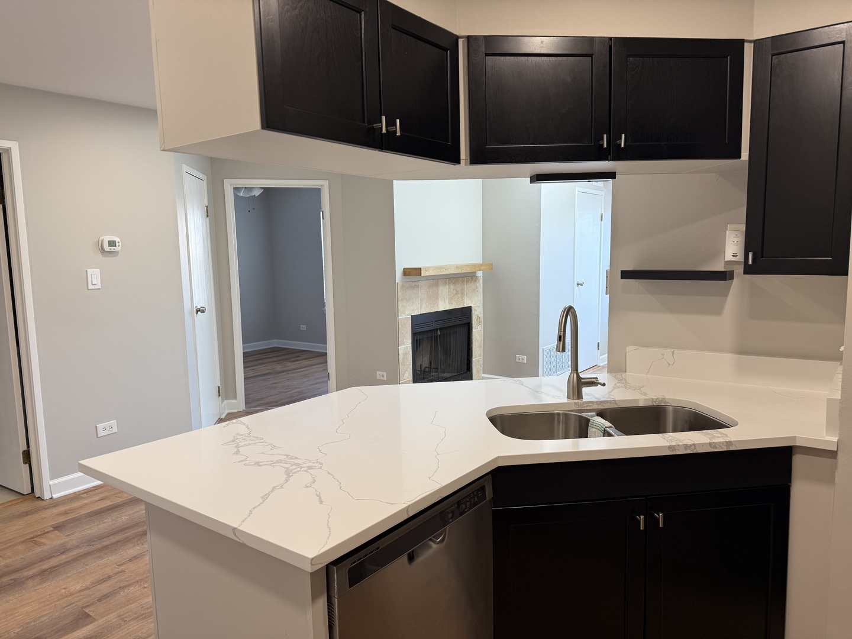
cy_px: 320
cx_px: 426
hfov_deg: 71.6
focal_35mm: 24
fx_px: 591
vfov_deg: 56.8
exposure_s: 1/120
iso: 125
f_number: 1.78
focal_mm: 6.76
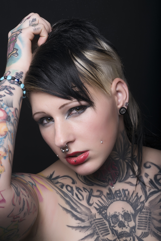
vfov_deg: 24.6
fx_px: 553
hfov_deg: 16.6
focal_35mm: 82
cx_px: 80
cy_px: 120
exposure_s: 1/200
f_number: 16
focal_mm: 55
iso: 100
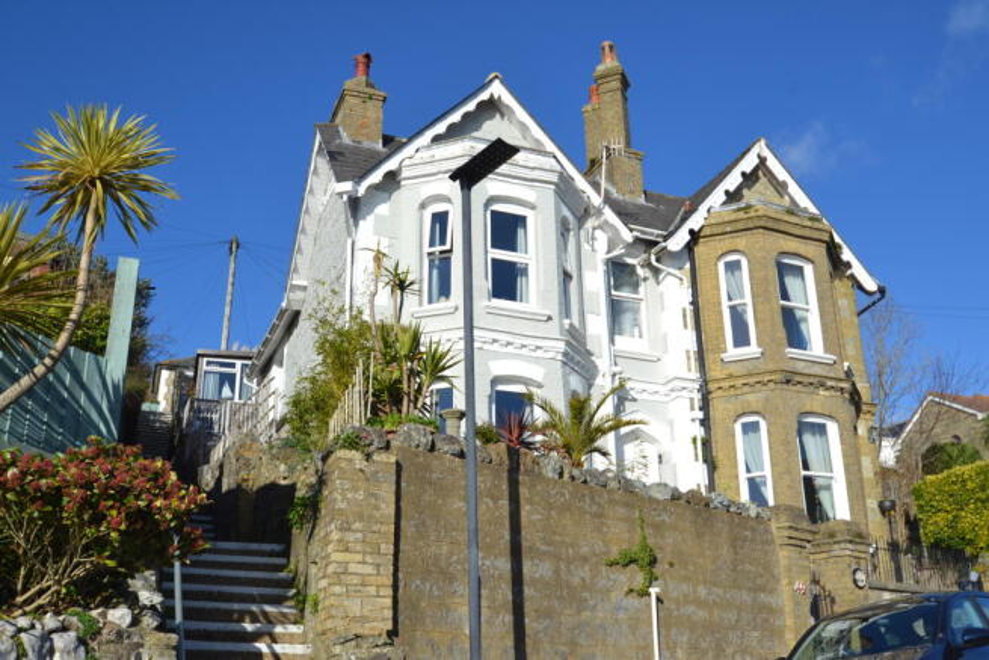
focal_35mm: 36
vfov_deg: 36.9
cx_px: 494
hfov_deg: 53.1
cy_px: 330
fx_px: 989
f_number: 8
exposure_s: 1/250
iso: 100
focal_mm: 24
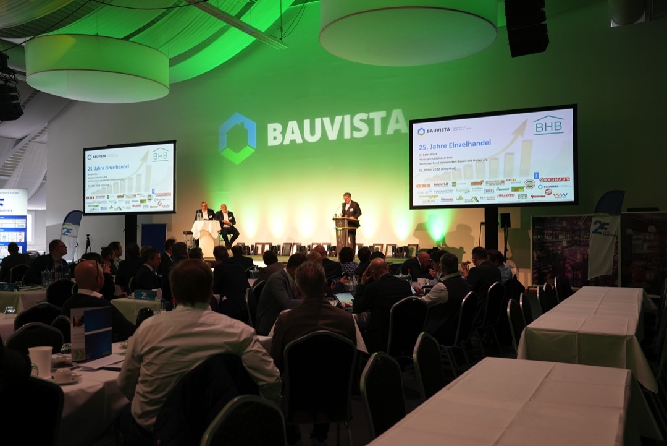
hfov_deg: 58.7
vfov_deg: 41.2
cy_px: 223
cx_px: 334
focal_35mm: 32
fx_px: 593
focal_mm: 32
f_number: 4
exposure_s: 1/160
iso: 2000
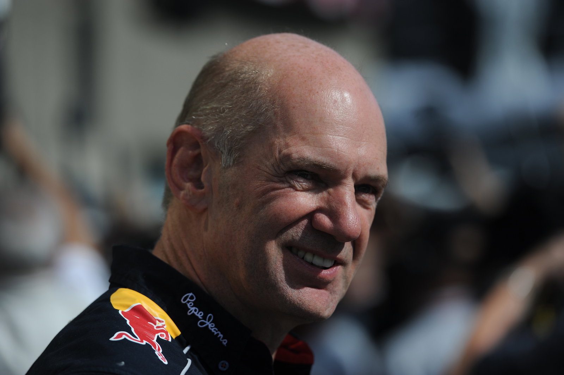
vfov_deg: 7.4
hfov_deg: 11.1
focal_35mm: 185
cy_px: 188
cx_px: 282
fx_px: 2897
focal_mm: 185
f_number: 3.5
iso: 200
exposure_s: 1/4000
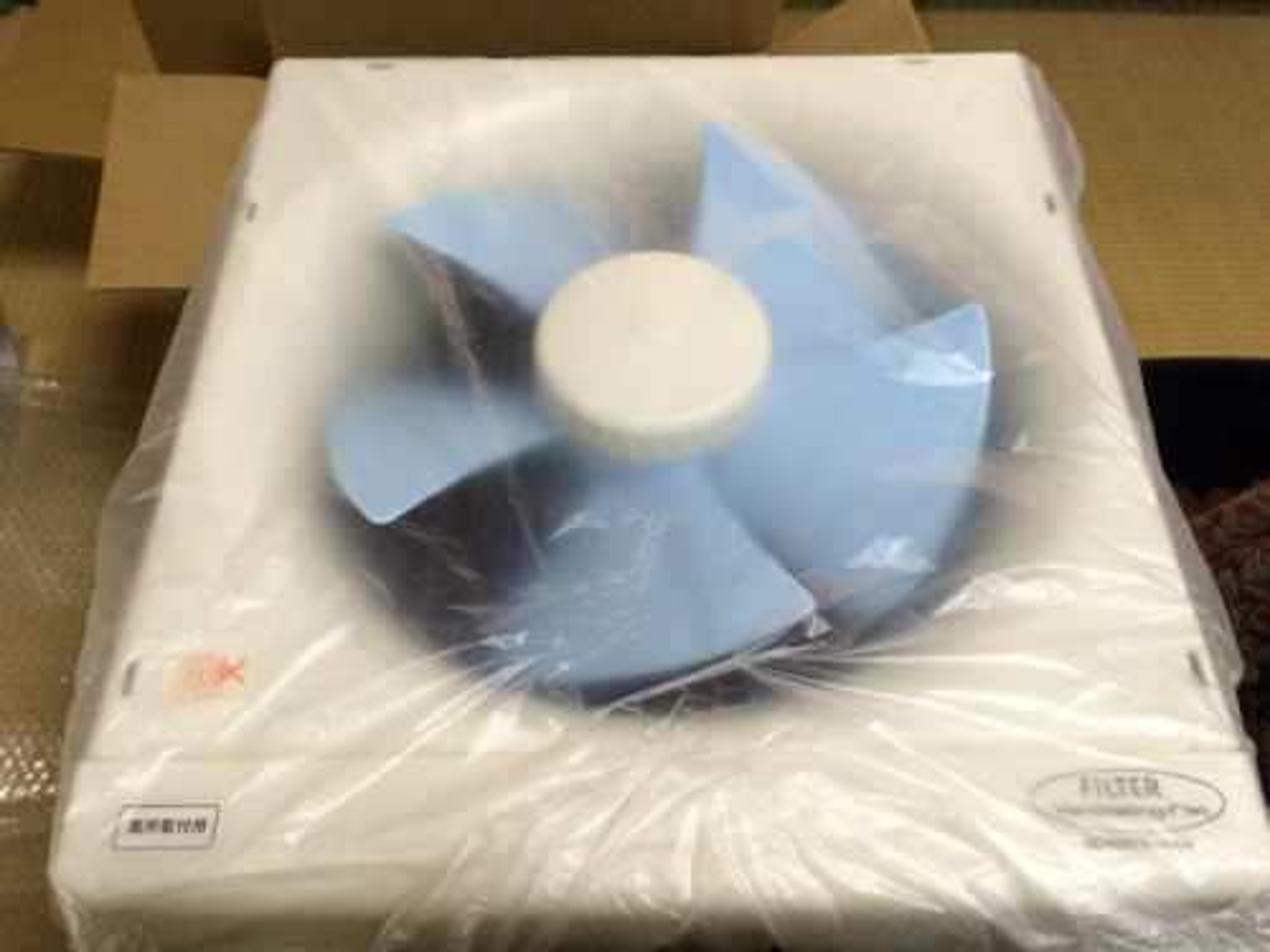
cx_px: 635
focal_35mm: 29
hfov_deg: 61.7
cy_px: 476
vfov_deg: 48.2
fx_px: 1064
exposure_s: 1/30
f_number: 2.2
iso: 64
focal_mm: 4.15
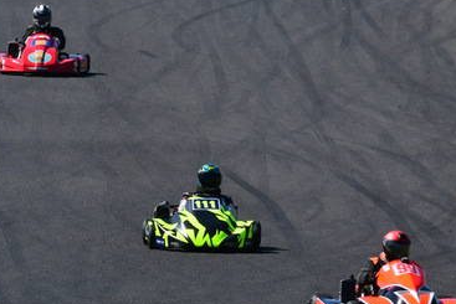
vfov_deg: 1.1
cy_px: 175
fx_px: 15319
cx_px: 162
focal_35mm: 1209
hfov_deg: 1.7
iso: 500
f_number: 13
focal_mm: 370
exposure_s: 1/640
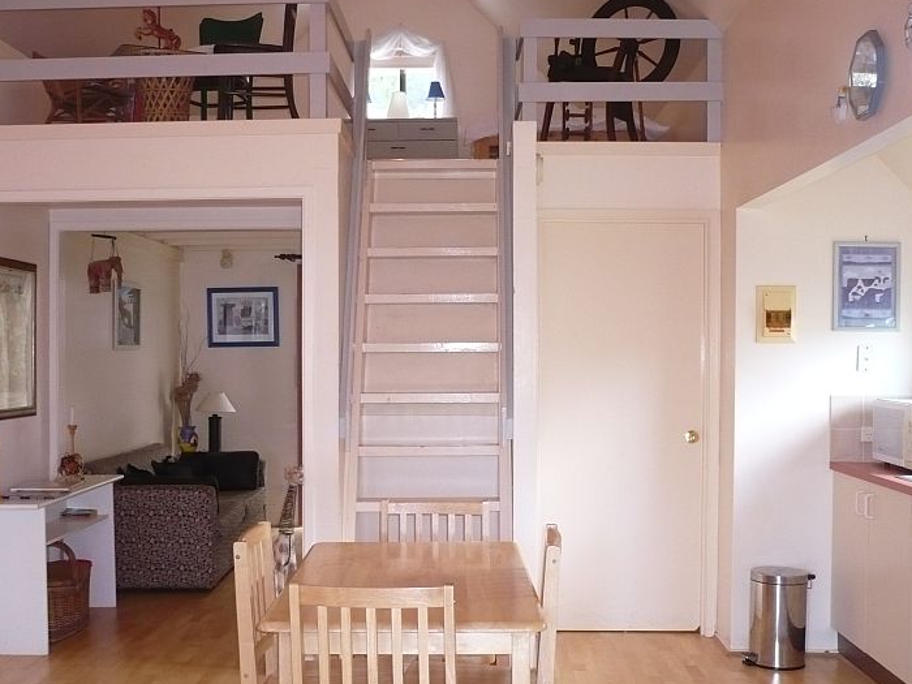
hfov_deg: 46.8
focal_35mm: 40
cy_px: 353
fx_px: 1054
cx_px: 429
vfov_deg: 36.0
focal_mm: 5.8
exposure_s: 1/30
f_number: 2.8
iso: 250
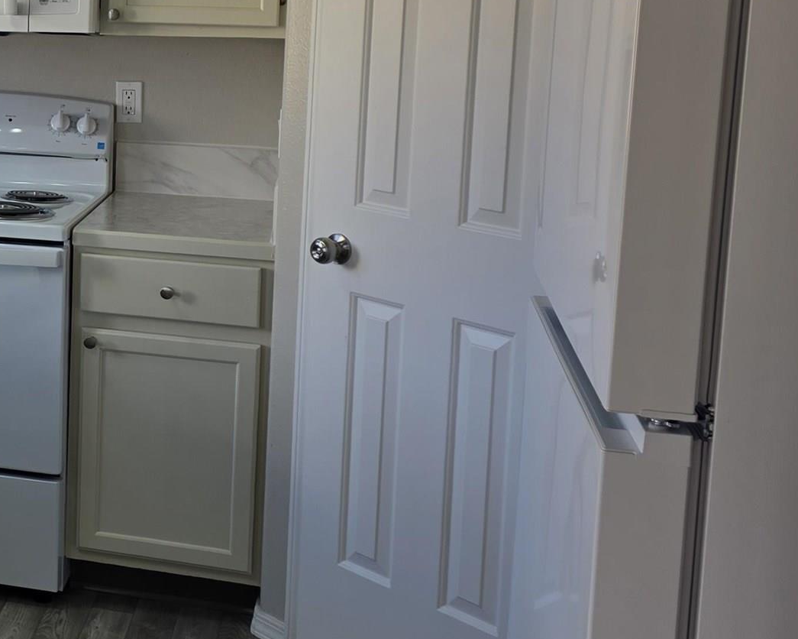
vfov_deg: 22.9
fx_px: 1559
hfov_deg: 25.6
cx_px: -169
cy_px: 149
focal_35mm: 66
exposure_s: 1/120
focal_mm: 6.3
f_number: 1.7
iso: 20
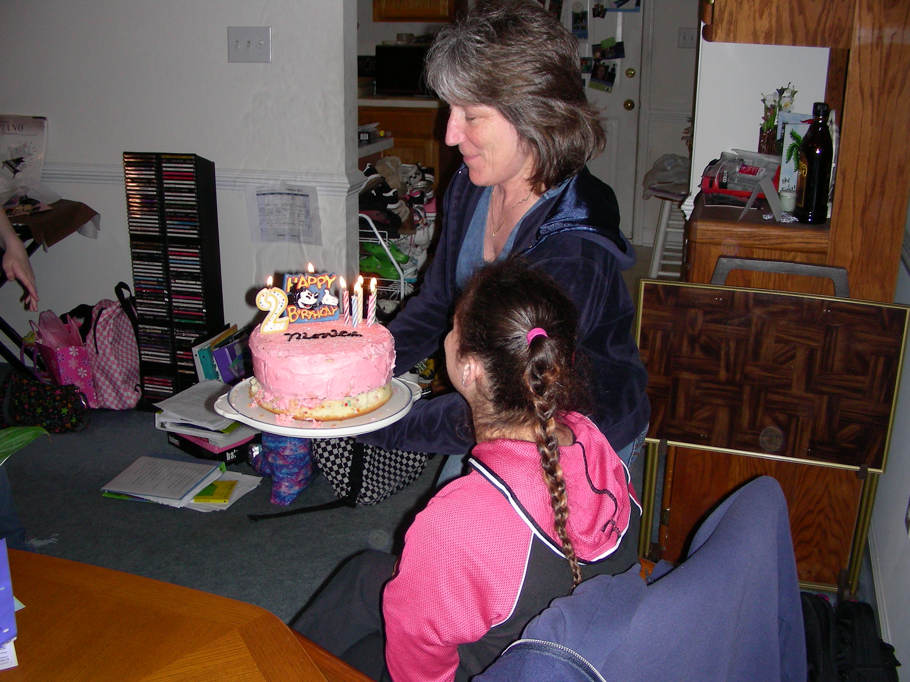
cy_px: 341
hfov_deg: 49.0
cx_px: 455
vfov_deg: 37.7
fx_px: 999
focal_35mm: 38
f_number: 3.5
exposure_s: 1/60.1
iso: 93
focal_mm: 6.3
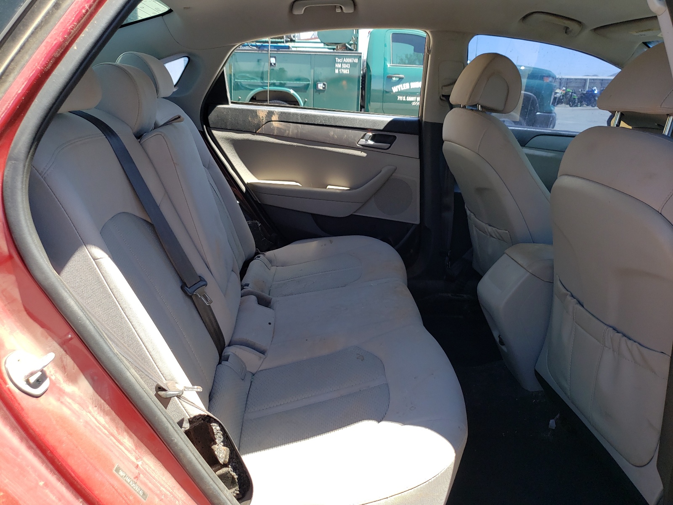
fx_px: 505
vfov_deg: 53.1
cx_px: 336
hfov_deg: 67.3
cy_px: 252
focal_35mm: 26
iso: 50
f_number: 1.5
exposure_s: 1/500
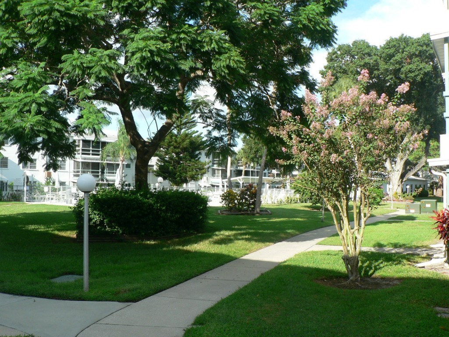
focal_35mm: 36
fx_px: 467
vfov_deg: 39.7
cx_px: 224
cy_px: 168
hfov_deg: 51.4
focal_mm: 6
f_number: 4
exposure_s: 1/250
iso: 80
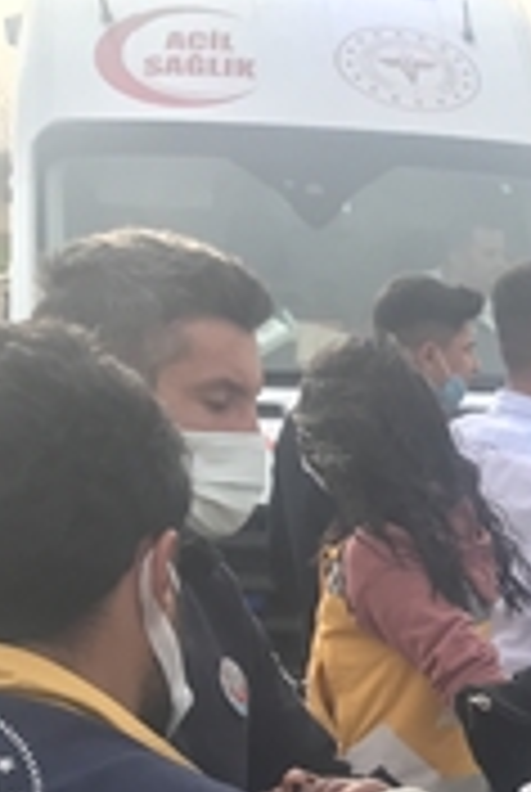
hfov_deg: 13.0
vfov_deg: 19.2
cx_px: 824
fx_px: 2182
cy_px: 994
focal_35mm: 99
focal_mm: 3.99
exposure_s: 1/720
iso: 20
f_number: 1.8
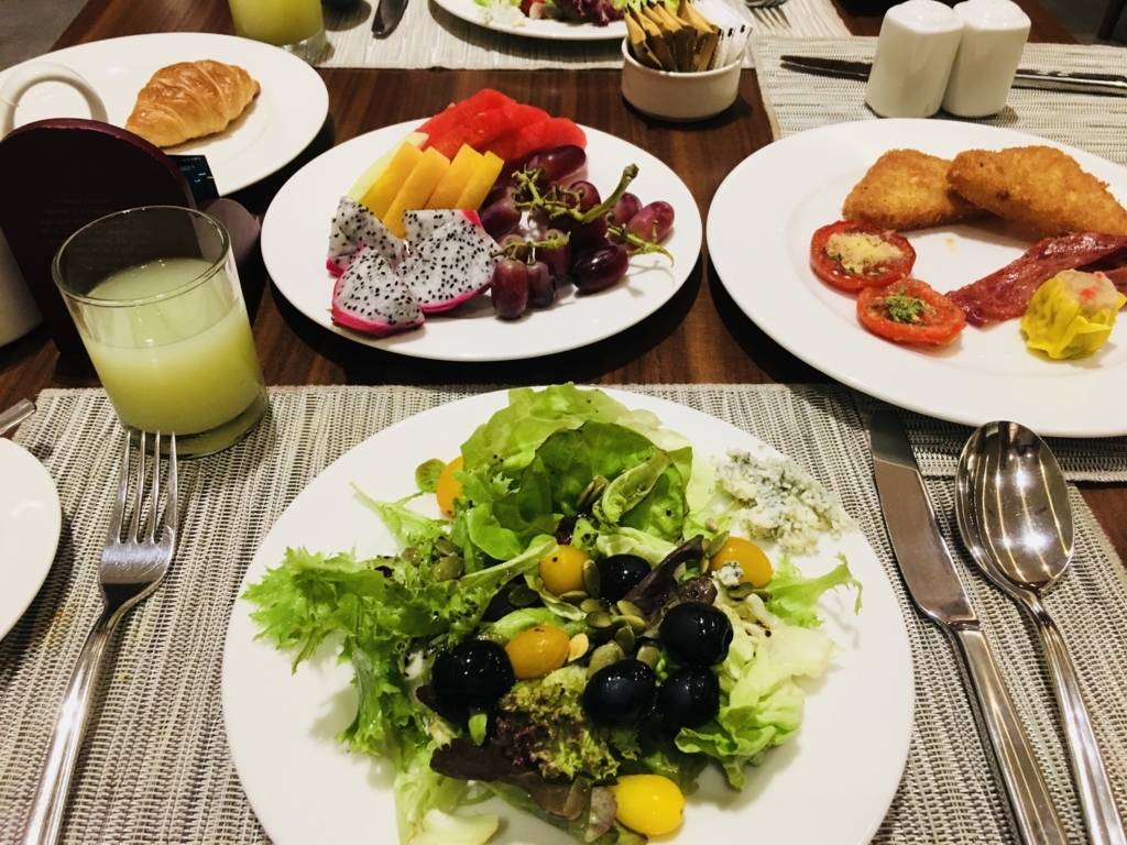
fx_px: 944
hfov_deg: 61.7
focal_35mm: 29
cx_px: 564
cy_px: 422
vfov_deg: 48.2
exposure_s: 1/33
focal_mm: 4.15
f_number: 2.2
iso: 125
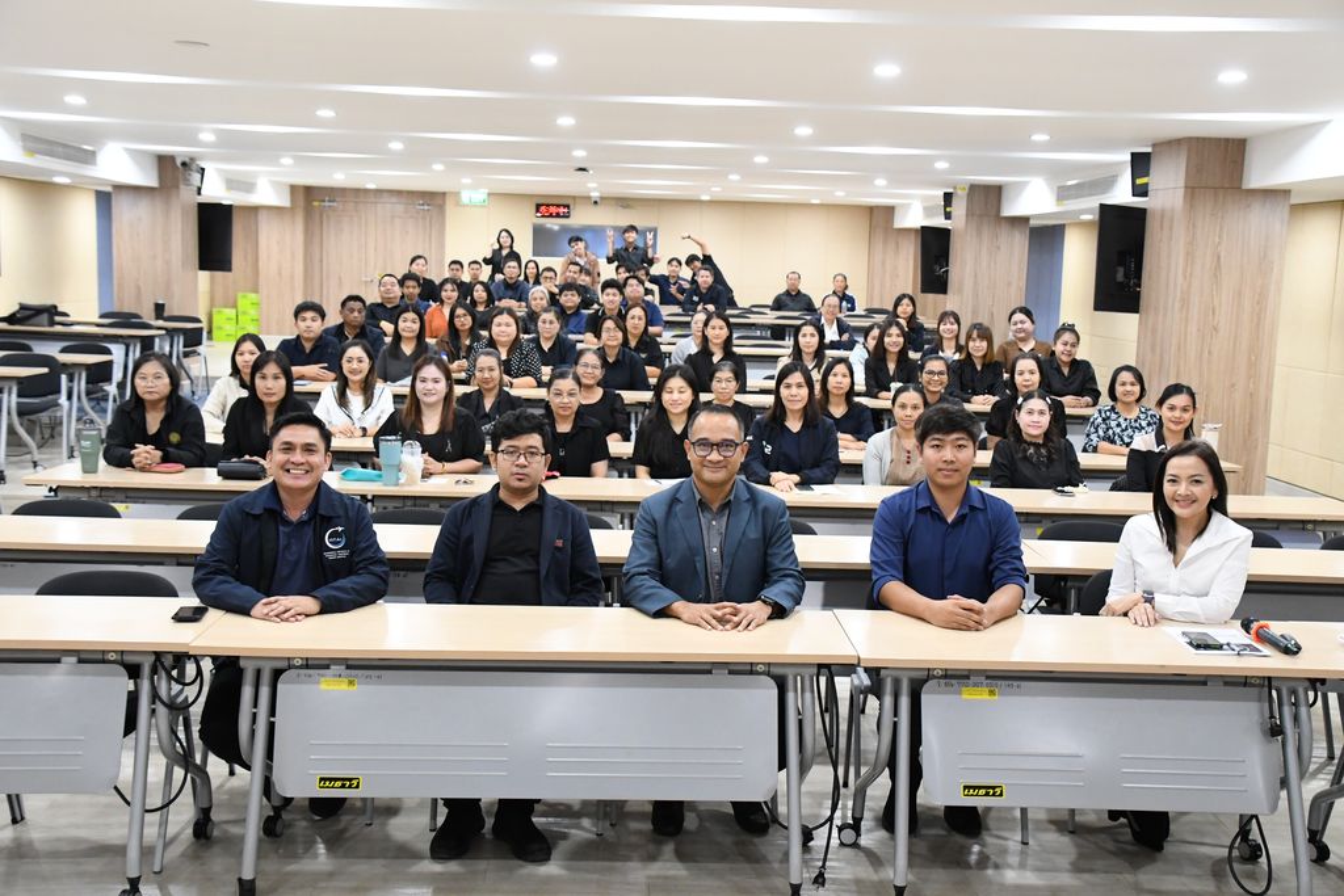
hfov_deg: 46.4
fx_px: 1568
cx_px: 672
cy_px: 448
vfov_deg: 31.9
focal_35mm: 42
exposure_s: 1/100
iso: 3200
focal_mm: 28
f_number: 5
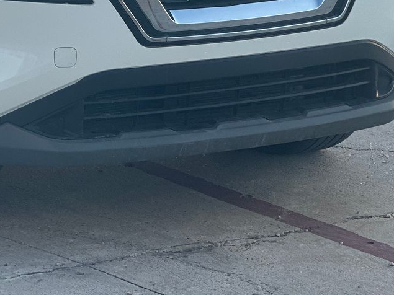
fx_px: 2208
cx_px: -43
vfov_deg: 7.6
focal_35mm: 194
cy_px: -66
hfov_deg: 10.1
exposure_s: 1/123
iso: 20
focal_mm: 9
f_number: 2.8
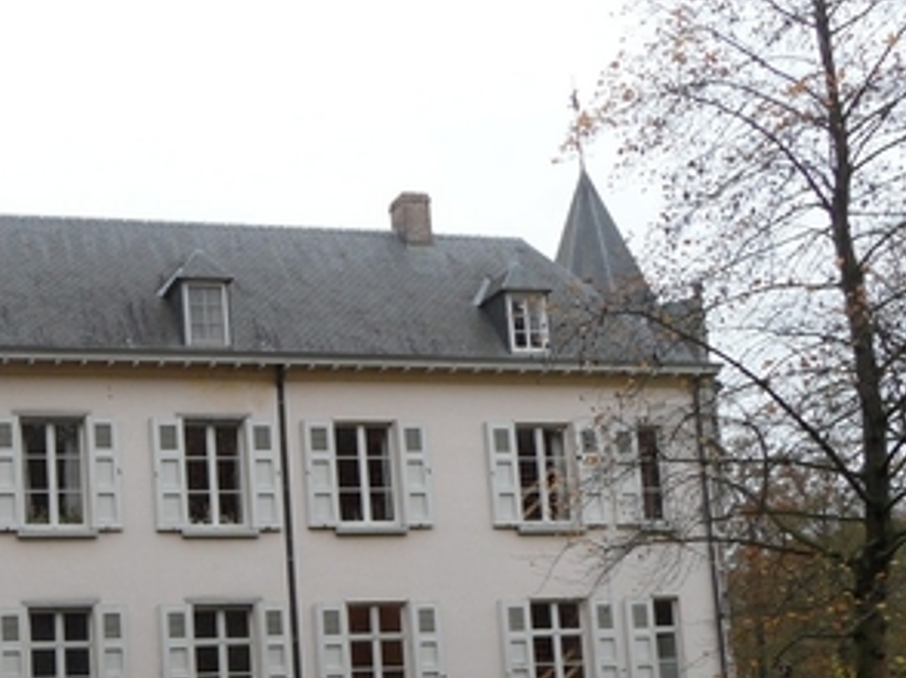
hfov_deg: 36.1
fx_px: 1281
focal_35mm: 49
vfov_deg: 28.5
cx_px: 59
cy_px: 604
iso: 80
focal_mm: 3.9
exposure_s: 1/125
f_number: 3.2
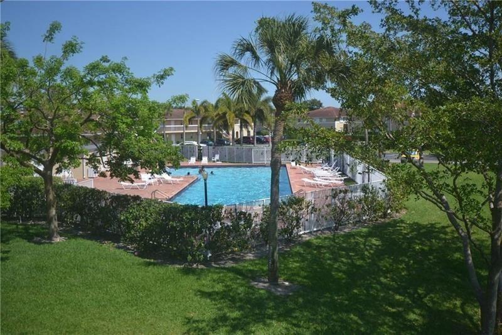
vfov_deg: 36.9
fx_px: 502
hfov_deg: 53.1
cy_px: 168
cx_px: 251
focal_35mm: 36
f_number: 4.5
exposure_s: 1/500
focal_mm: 24
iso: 100
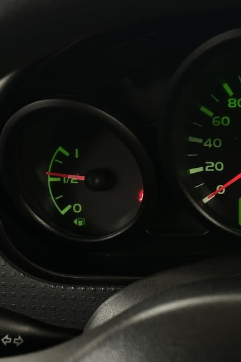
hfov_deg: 16.9
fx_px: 783
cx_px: 275
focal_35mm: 78
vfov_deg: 26.0
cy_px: 159
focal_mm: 6.86
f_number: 1.78
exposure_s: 1/33
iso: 250
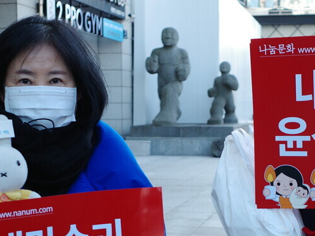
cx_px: 207
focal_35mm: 87
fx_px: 791
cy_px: 204
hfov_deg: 22.4
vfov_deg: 16.8
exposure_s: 1/320
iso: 200
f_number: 2.8
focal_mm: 18.3
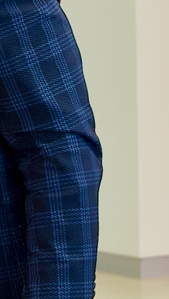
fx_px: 2267
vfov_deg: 7.5
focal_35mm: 285
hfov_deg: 3.9
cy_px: -80
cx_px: -636
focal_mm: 35
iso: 1000
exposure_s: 1/160
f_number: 4
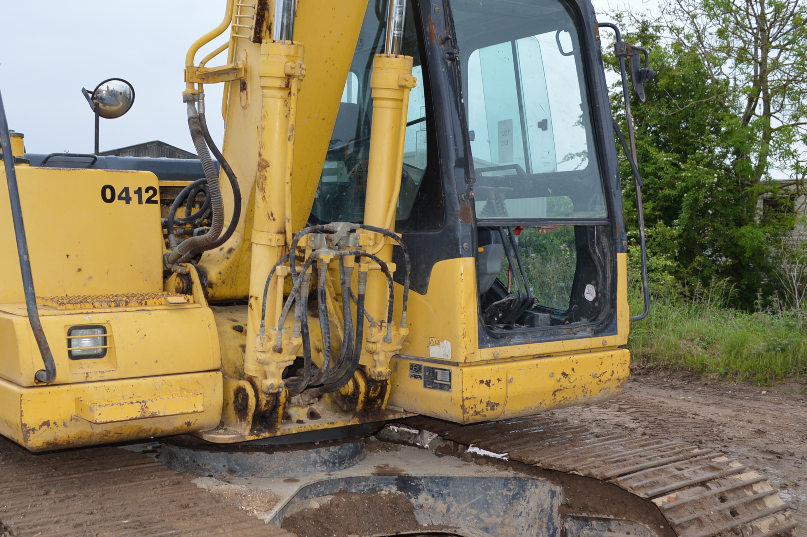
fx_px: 896
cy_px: 270
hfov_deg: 48.1
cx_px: 311
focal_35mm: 40
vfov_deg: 33.3
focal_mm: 18
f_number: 4
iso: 100
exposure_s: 1/125
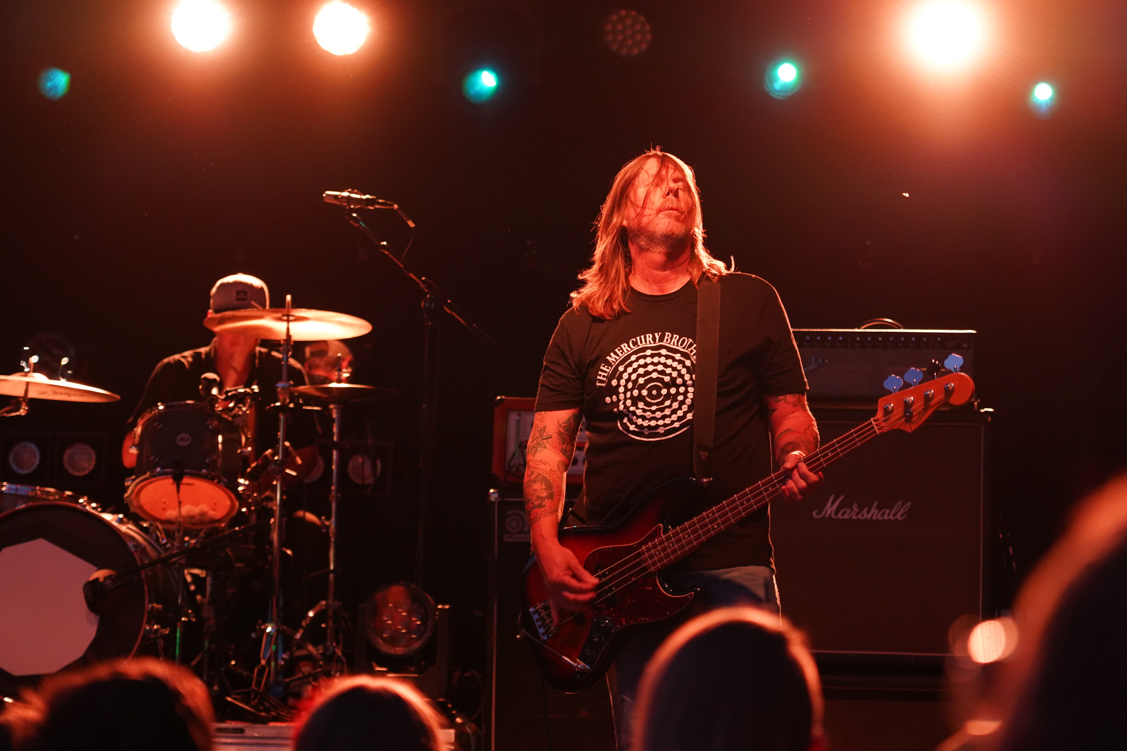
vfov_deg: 13.0
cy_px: 376
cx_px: 564
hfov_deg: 19.5
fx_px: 3287
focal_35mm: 105
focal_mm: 105
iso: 4000
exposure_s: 1/160
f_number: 4
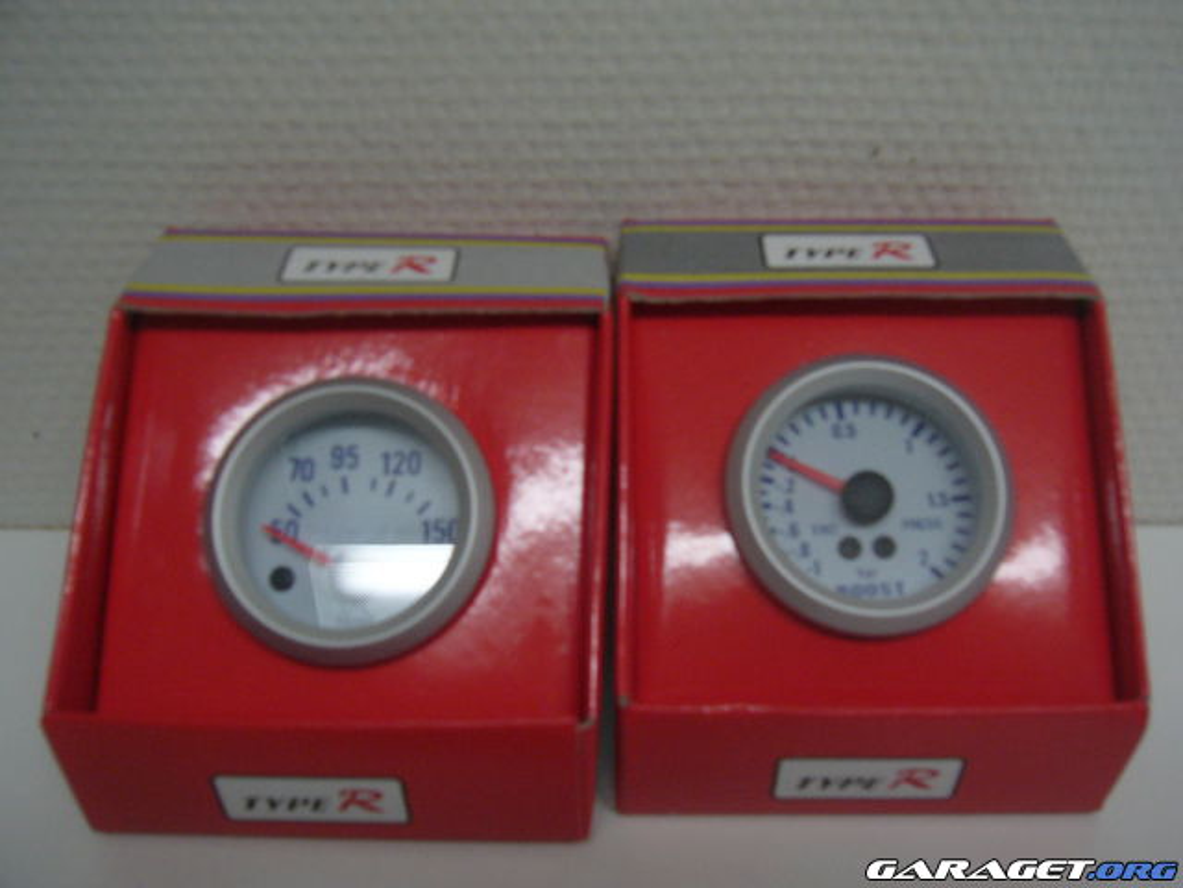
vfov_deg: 40.7
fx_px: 1196
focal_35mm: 35
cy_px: 444
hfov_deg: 52.6
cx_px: 592
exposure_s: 1/8
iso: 200
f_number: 2.8
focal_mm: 5.8
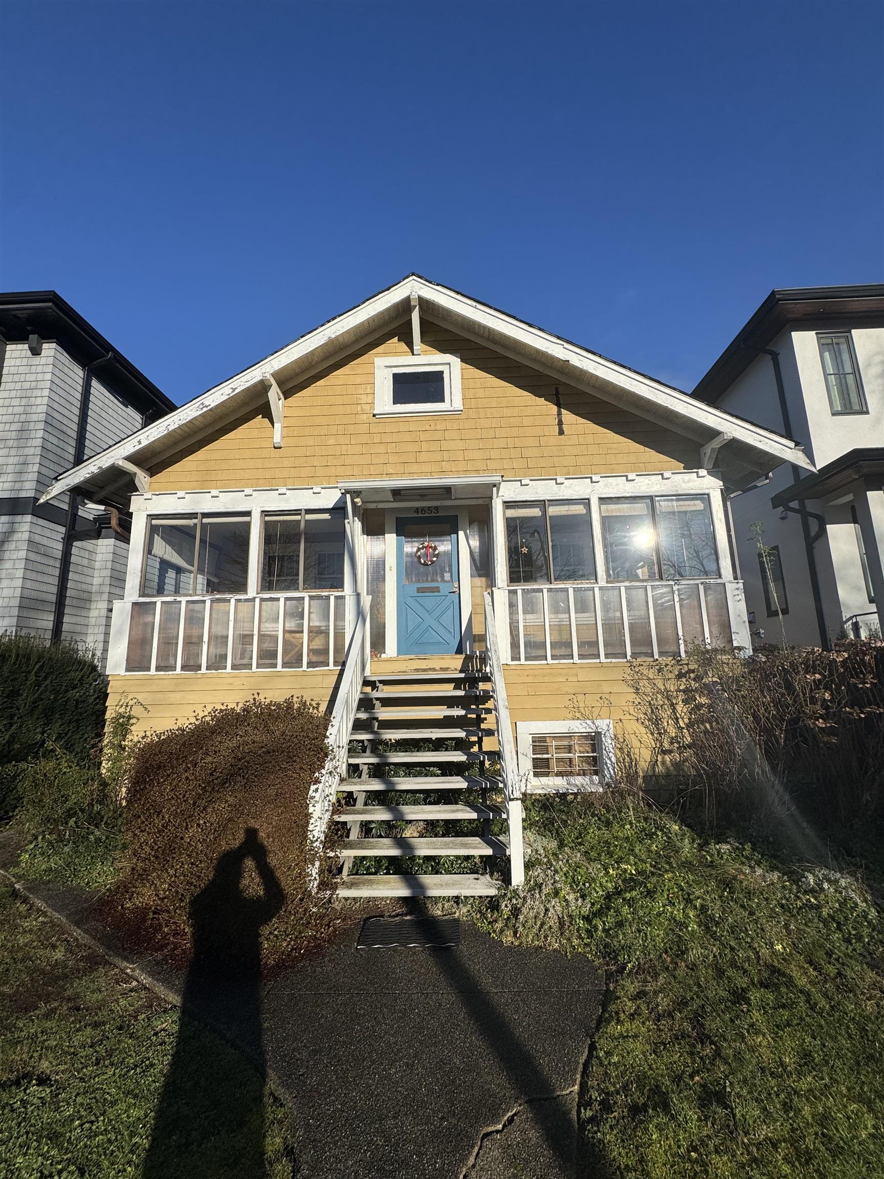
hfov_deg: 85.7
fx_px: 477
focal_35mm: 14
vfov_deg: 102.1
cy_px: 590
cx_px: 442
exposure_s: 1/4132
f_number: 2.2
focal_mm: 2.22
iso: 40
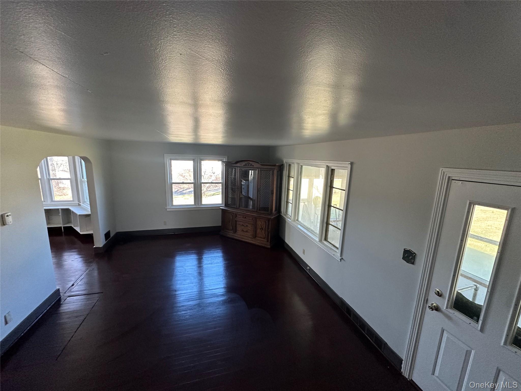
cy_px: 196
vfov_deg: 85.7
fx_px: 211
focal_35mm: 14
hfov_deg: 102.1
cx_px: 260
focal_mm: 2.22
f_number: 2.2
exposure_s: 1/99
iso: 250
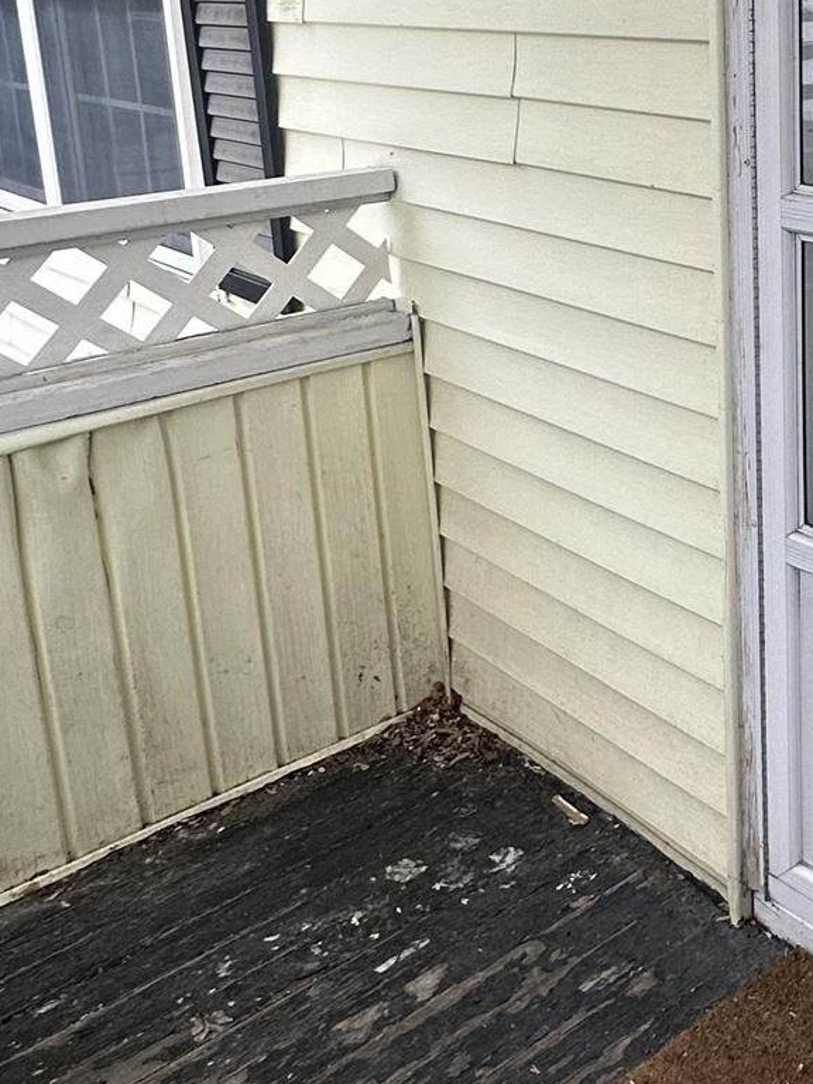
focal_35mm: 42
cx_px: 991
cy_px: 275
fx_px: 1315
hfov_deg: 29.3
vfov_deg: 43.4
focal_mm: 2.22
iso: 40
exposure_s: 1/145
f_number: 2.2
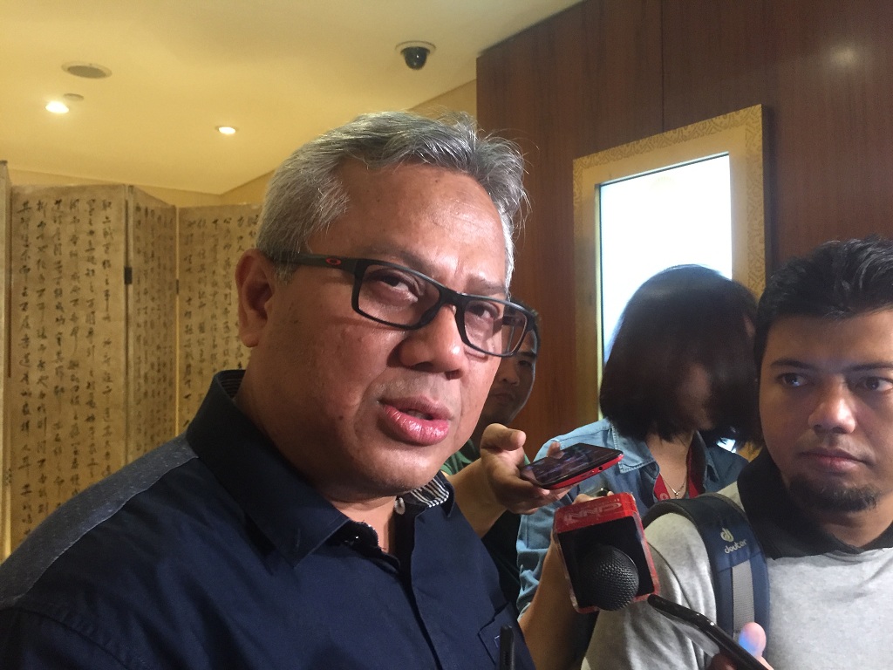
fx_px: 748
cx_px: 446
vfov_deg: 48.2
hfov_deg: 61.7
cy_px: 335
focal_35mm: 29
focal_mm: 4.15
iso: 250
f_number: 2.2
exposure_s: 1/17
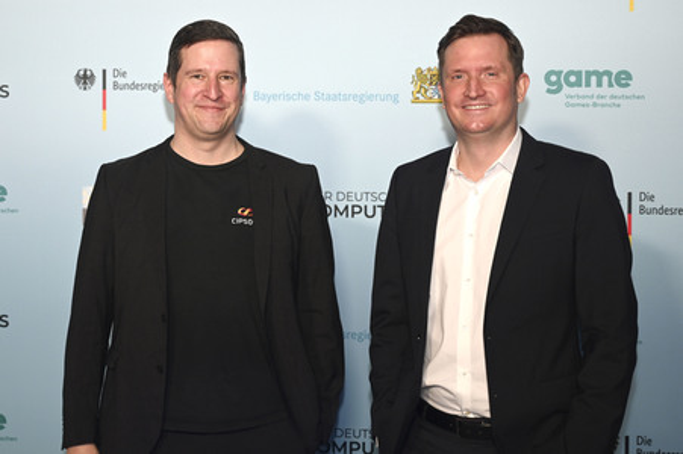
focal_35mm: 50
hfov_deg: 39.6
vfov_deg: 27.0
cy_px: 227
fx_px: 948
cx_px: 342
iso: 1000
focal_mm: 50
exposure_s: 1/160
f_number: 4
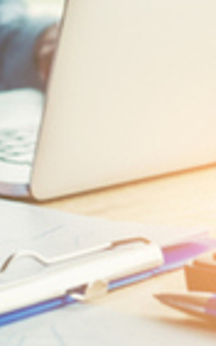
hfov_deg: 8.8
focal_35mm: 141
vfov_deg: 14.8
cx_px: -195
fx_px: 1329
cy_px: 209
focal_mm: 27.7
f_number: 3.2
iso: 200
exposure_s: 1/400
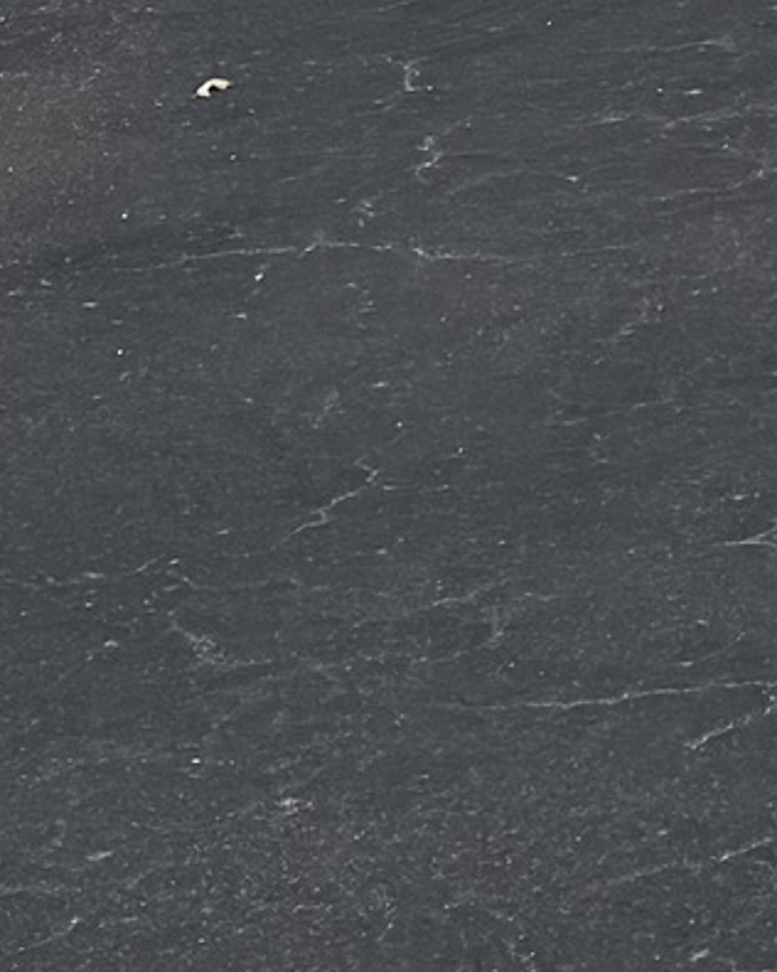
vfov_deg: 9.6
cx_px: 2444
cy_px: -1248
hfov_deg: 7.4
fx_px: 5232
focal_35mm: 182
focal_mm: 6.76
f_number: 1.78
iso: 80
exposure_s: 1/12346
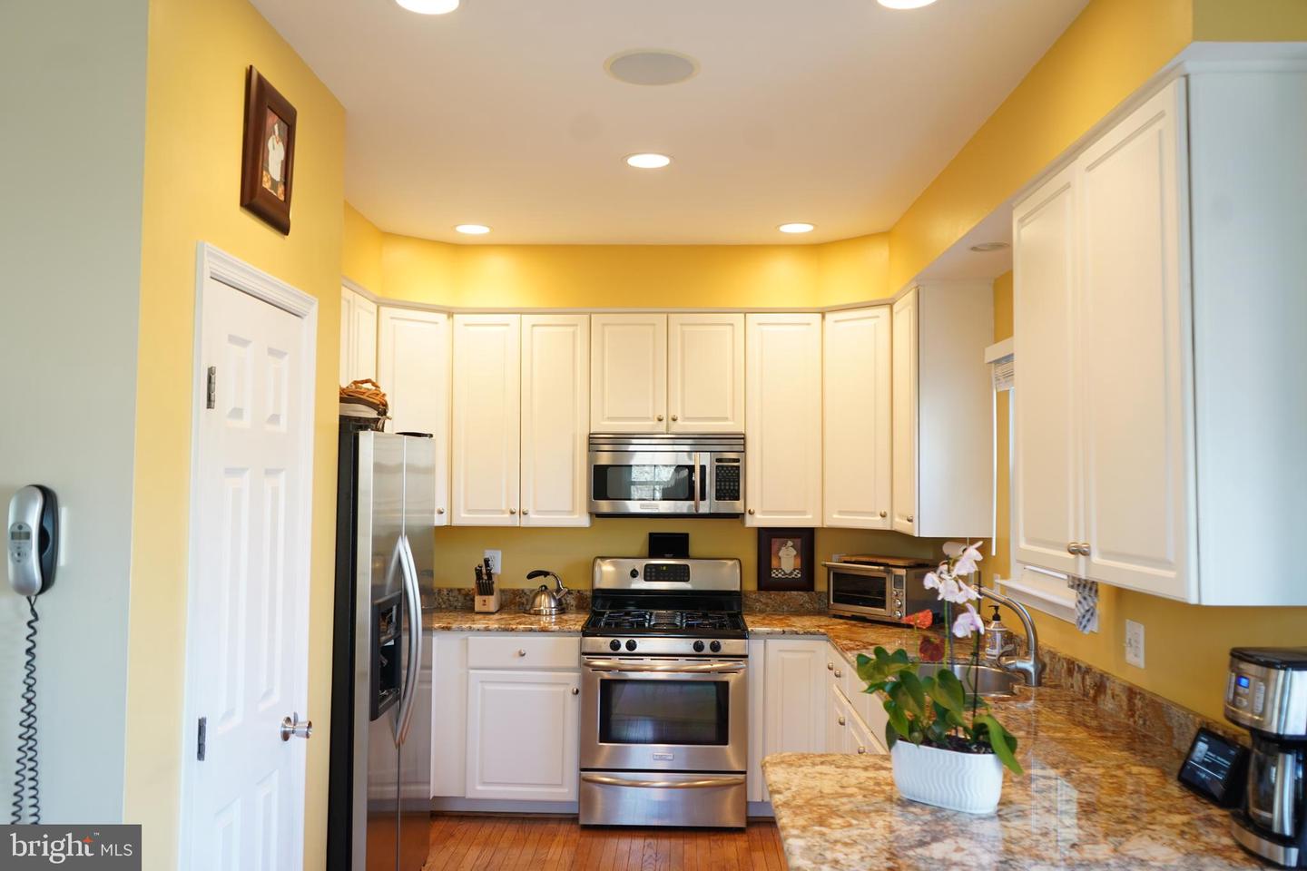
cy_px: 436
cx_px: 654
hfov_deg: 63.7
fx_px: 1053
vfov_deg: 45.0
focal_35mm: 29
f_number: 3.5
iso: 500
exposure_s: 1/30
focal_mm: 29
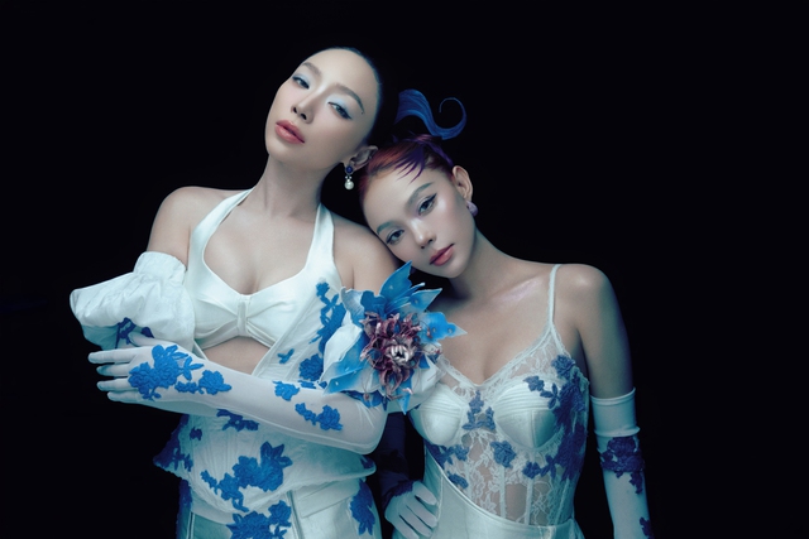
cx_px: 404
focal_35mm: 32
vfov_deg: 41.1
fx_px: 719
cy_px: 270
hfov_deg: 58.7
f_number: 8
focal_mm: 32
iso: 320
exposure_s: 1/125
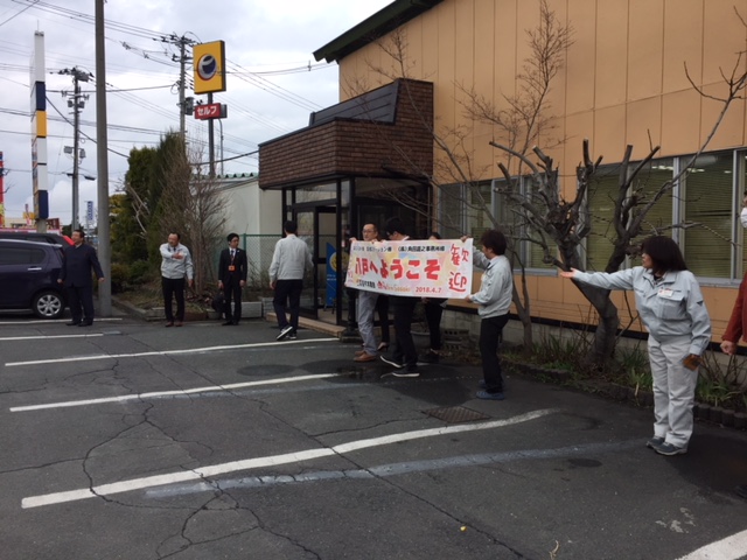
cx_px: 374
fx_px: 626
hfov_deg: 61.7
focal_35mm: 29
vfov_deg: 48.2
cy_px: 280
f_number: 2.2
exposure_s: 1/824
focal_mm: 4.15
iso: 32
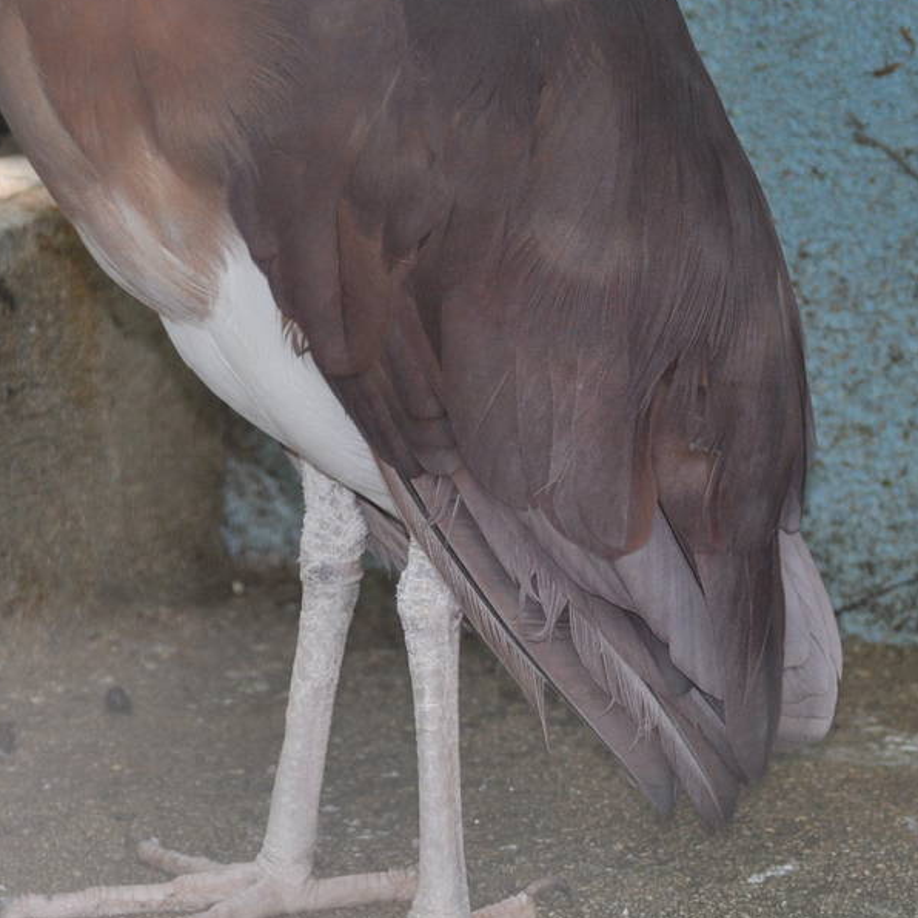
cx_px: 307
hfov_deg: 4.9
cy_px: 167
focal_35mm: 359
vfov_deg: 4.9
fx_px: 10775
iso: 450
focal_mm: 105
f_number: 5.6
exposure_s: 1/125
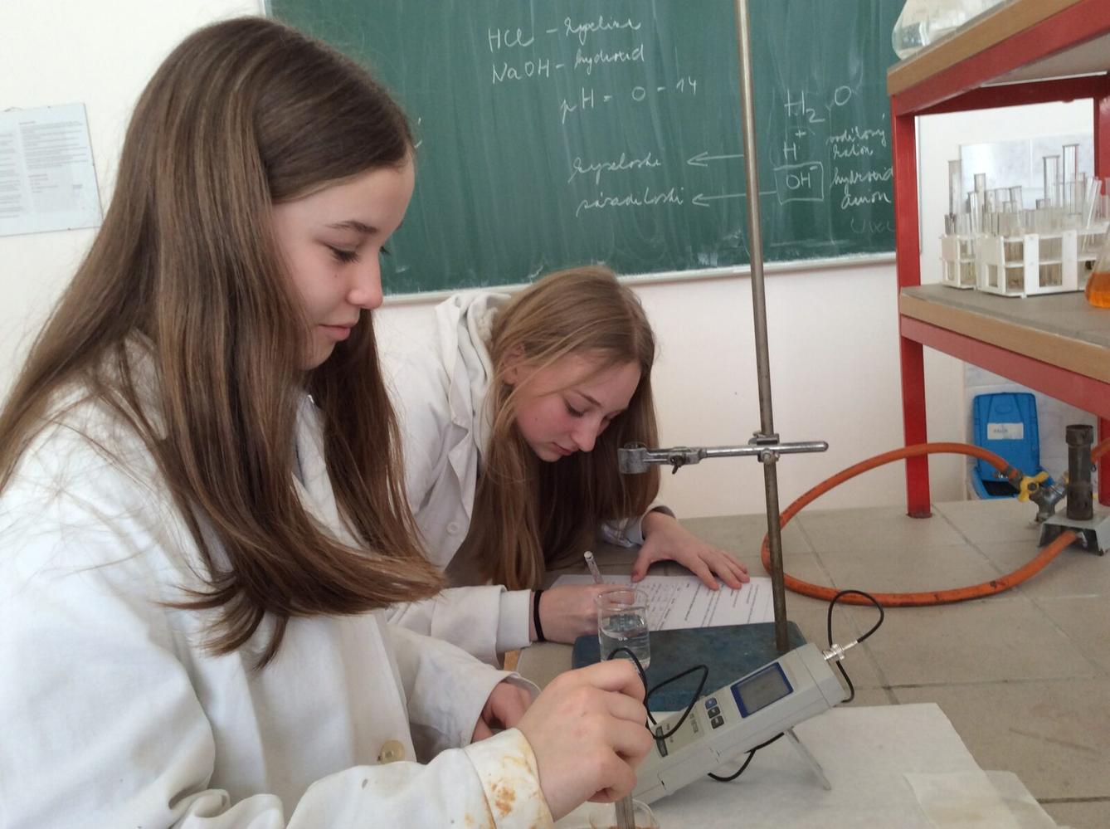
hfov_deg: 56.9
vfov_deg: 44.0
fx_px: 1024
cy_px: 414
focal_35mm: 32
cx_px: 555
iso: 40
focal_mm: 3.3
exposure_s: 1/25
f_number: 2.4
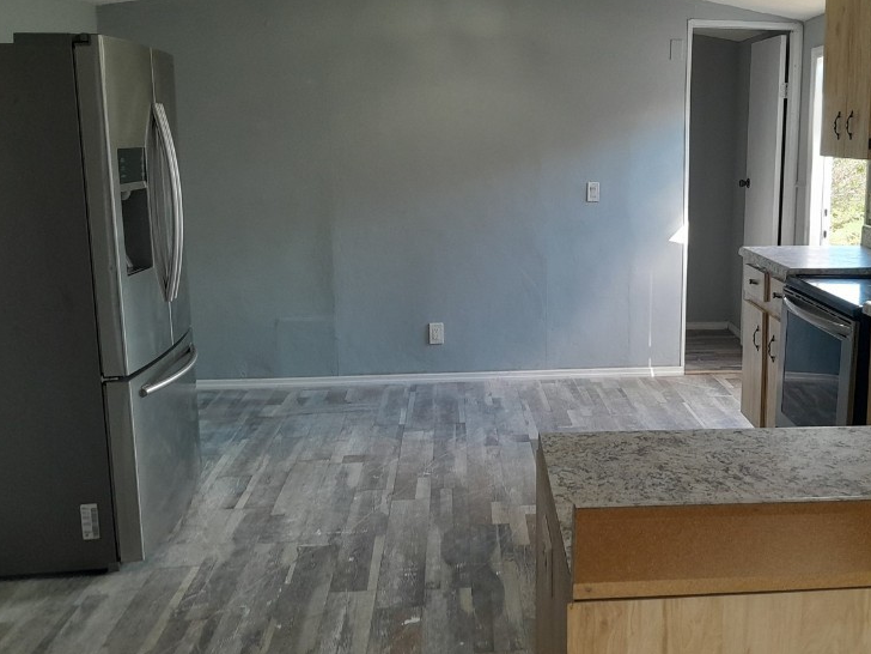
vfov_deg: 37.6
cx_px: 580
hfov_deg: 48.2
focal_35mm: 38
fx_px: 956
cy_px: 274
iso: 125
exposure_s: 1/60
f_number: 1.8
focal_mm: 4
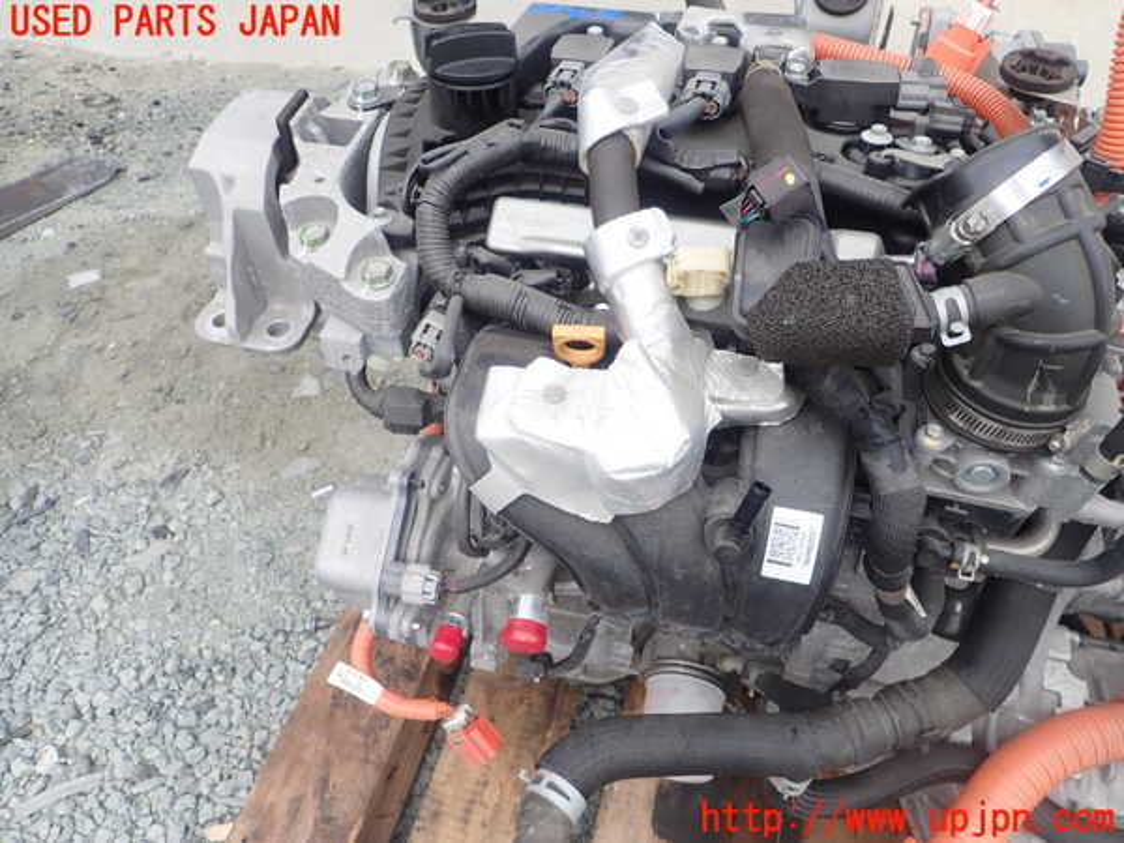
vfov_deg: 54.9
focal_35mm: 25
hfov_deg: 69.4
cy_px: 422
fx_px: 812
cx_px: 562
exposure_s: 1/320
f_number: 2.8
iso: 100
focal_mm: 4.5
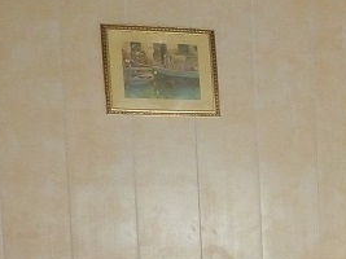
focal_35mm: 96
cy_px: 379
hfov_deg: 16.9
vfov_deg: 14.4
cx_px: 622
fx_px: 959
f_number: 3.3
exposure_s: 1/30
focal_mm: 4.1
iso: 250
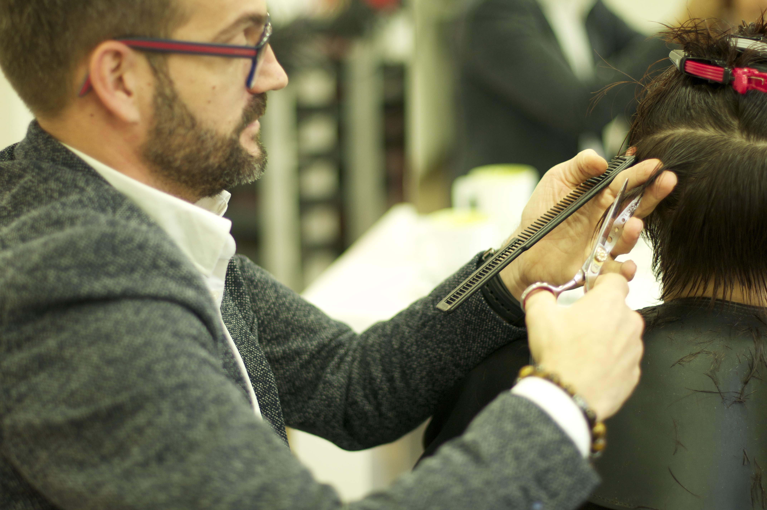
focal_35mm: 75
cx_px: 384
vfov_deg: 18.1
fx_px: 1596
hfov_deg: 27.0
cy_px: 255
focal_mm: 50
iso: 400
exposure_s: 1/100
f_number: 1.4
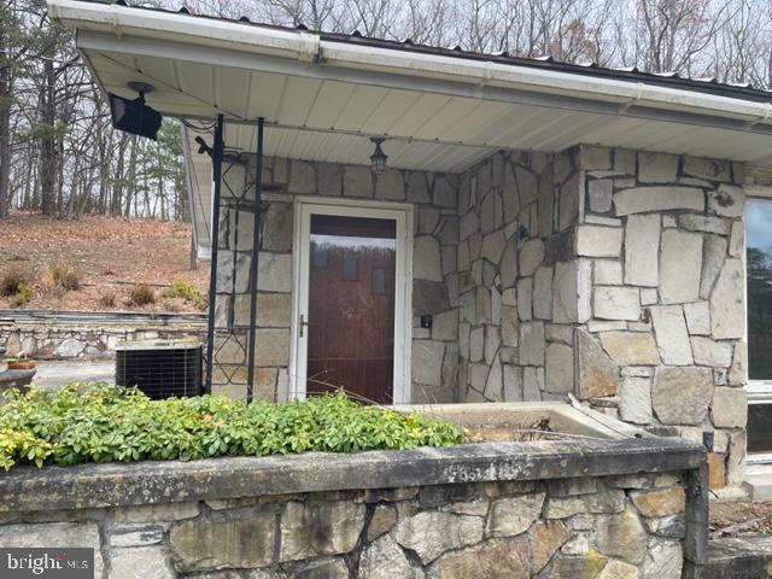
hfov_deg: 67.3
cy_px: 290
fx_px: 580
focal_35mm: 26
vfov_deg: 53.1
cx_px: 386
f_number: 1.6
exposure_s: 1/139
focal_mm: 5.1
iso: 32
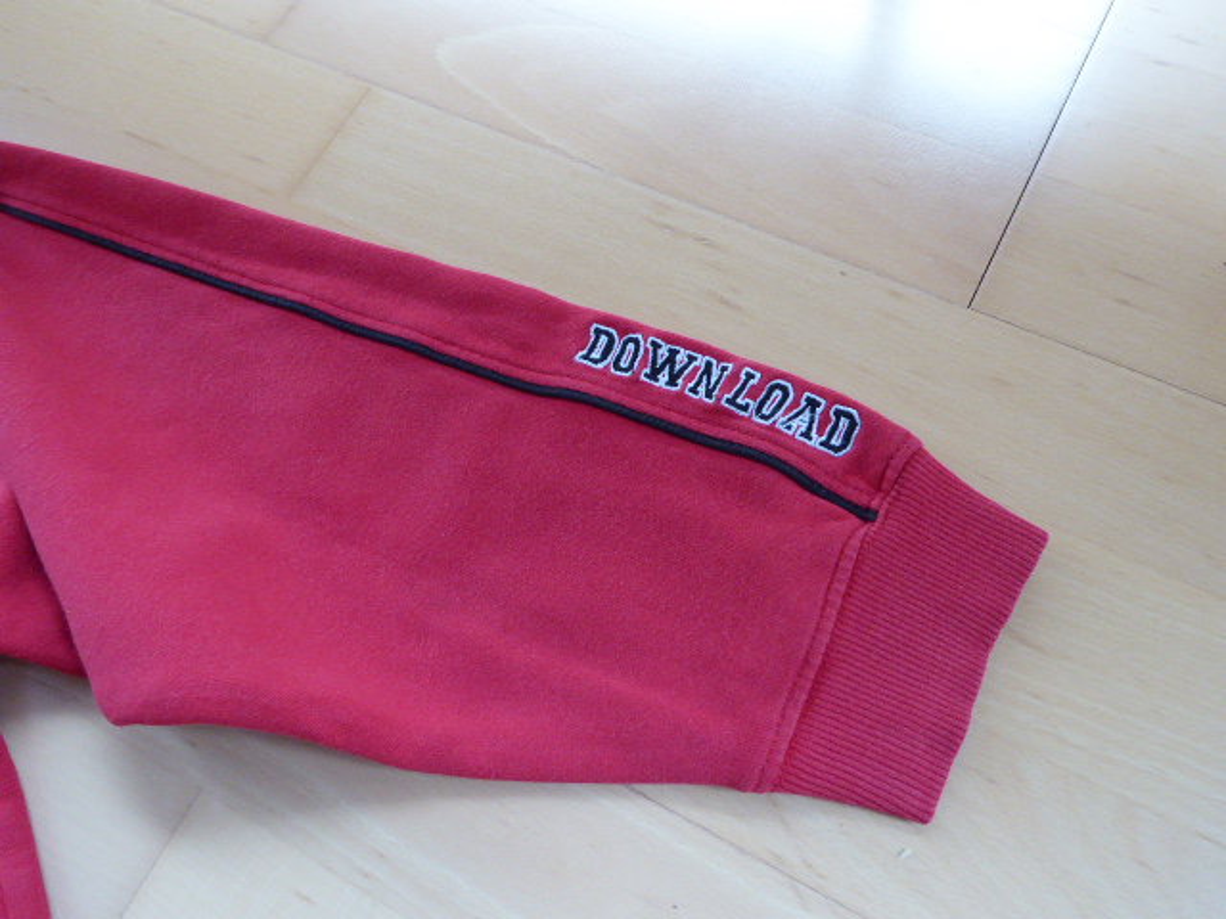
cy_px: 460
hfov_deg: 61.7
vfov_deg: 48.2
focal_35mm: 29
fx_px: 1027
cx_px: 613
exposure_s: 1/50
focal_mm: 5
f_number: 3.5
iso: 400
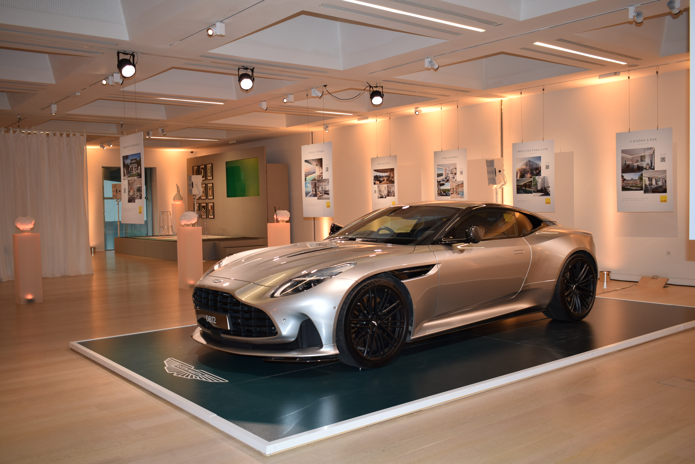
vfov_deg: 40.0
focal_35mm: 33
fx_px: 637
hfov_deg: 57.2
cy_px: 232
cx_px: 348
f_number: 4
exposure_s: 1/40
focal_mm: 22
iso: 200
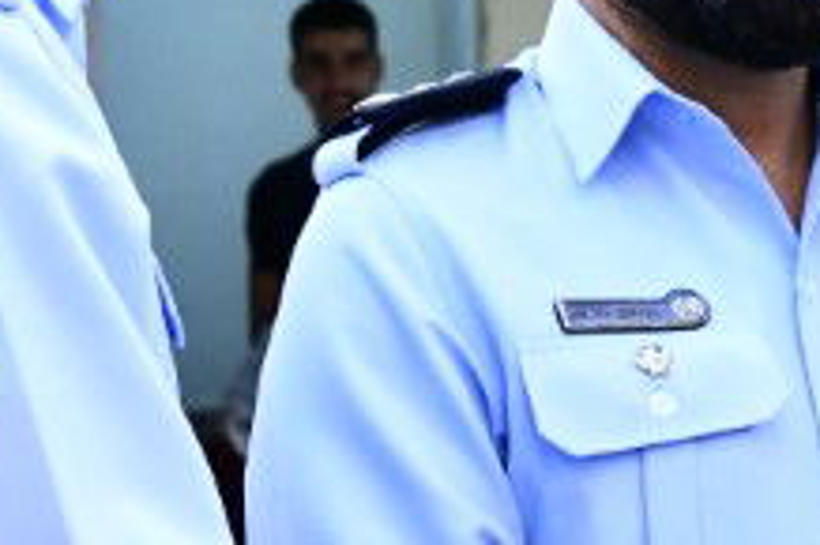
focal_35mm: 254
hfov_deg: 8.1
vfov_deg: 5.4
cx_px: 846
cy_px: 154
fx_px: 5781
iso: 4000
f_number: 5.6
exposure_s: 1/125
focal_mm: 48
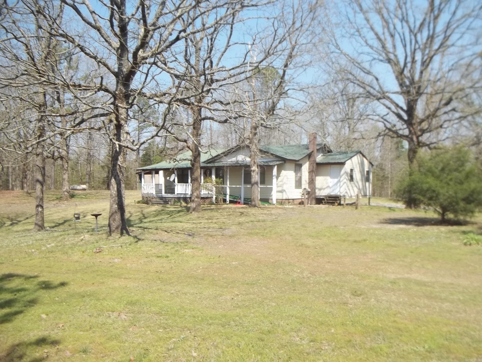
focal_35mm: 33
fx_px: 459
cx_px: 241
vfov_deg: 42.9
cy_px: 181
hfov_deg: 55.4
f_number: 8
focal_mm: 5.9
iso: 64
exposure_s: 1/100
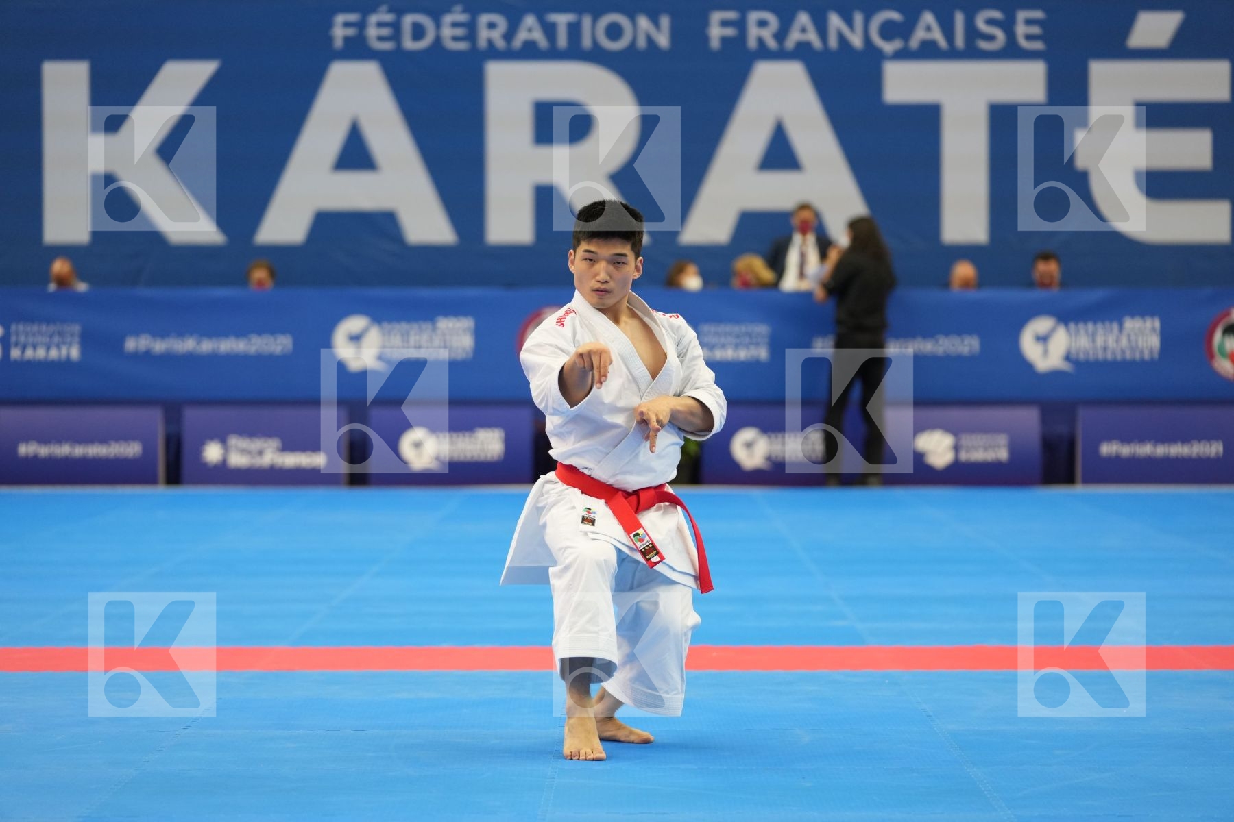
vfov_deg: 11.6
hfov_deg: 17.3
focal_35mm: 118
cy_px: 411
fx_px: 4044
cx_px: 617
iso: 1250
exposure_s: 1/500
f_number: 2.8
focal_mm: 118
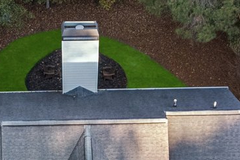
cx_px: 45
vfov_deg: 11.0
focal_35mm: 123
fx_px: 820
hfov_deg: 16.5
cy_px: 185
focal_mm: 8.4
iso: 100
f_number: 2.8
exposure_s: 1/160
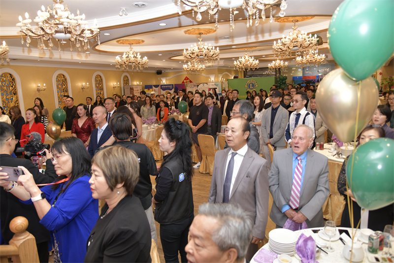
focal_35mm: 24
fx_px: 263
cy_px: 132
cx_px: 197
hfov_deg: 73.8
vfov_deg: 53.1
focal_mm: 24
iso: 640
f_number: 4
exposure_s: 1/160
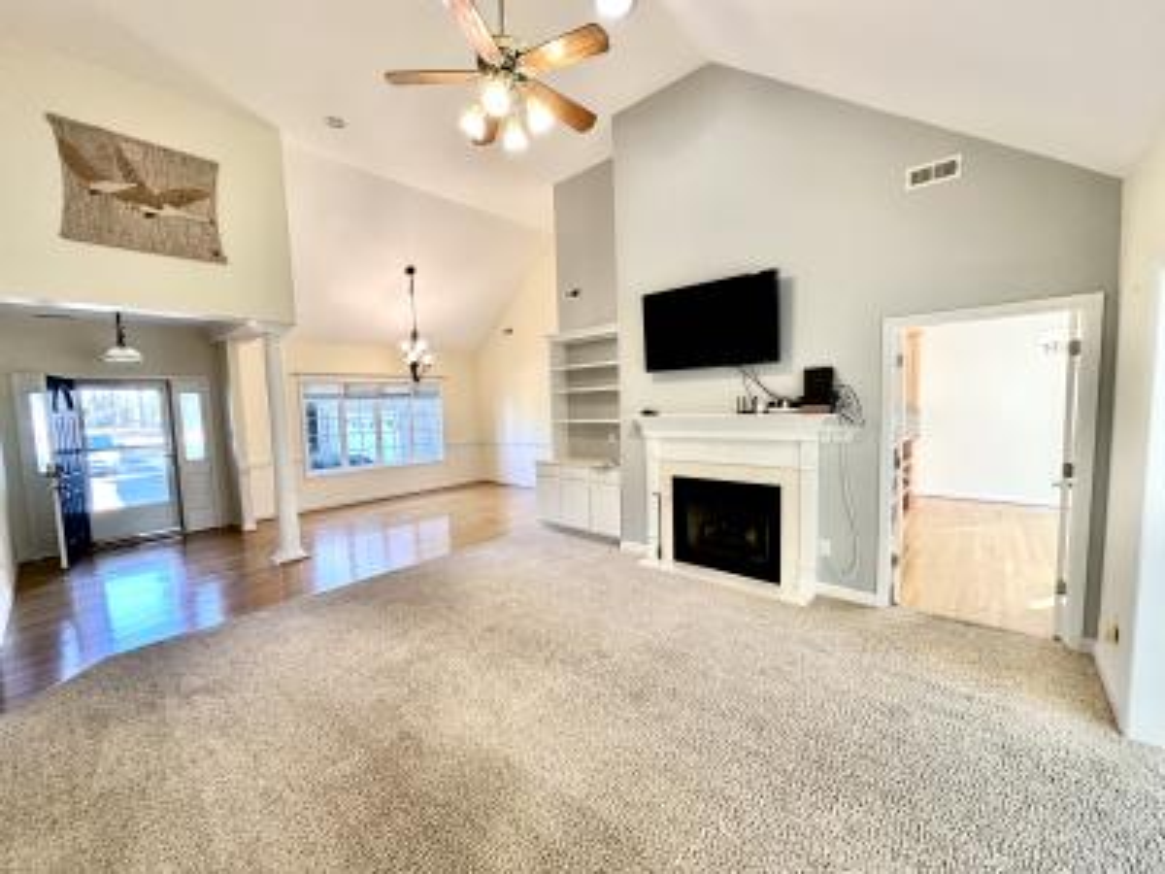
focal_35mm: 14
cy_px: 437
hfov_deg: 102.1
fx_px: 471
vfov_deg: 85.7
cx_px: 582
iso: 200
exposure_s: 1/120
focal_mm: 2.22
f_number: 2.2
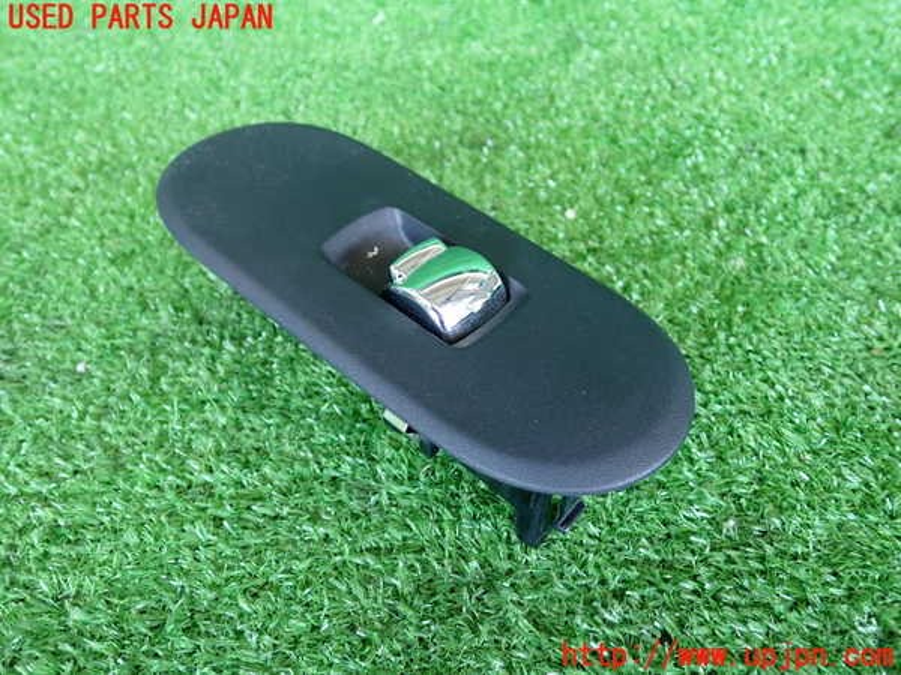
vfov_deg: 46.8
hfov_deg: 60.0
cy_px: 338
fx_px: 781
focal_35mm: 30
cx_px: 450
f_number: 2.3
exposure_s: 1/30
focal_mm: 5.4
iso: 200
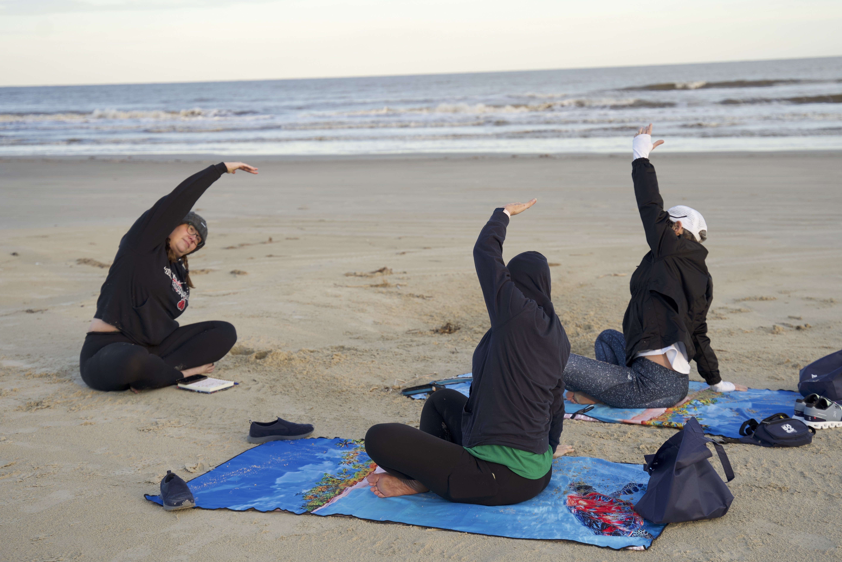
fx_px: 1380
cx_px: 432
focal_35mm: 59
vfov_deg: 23.0
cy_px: 273
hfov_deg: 33.9
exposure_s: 1/800
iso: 500
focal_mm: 56
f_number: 4
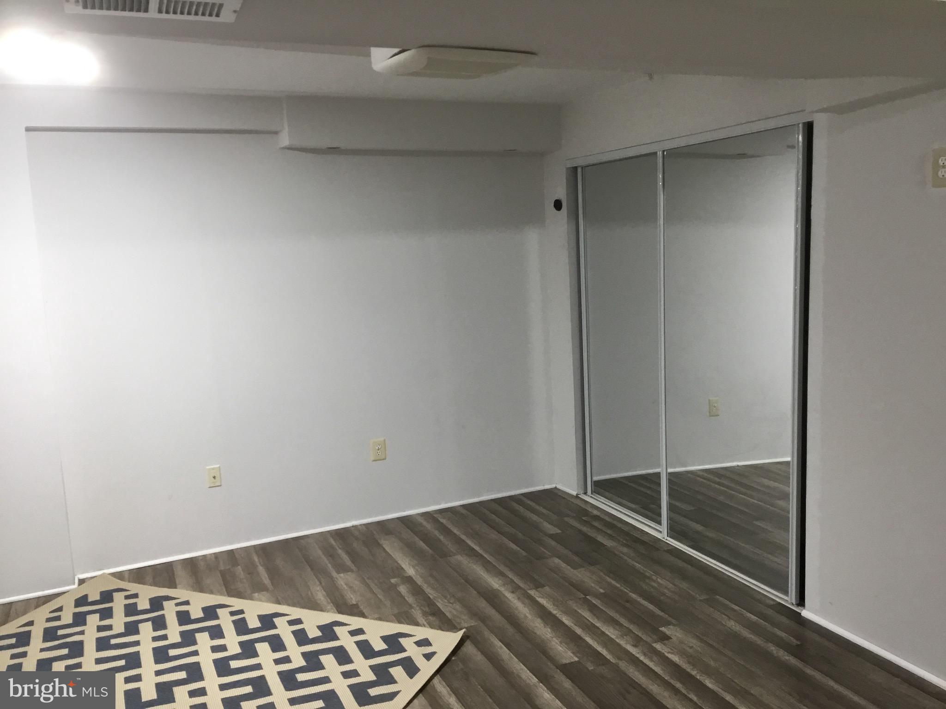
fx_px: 847
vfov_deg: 45.4
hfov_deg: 58.4
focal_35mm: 31
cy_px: 354
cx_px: 473
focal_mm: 3.3
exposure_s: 1/30
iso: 32
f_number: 2.4
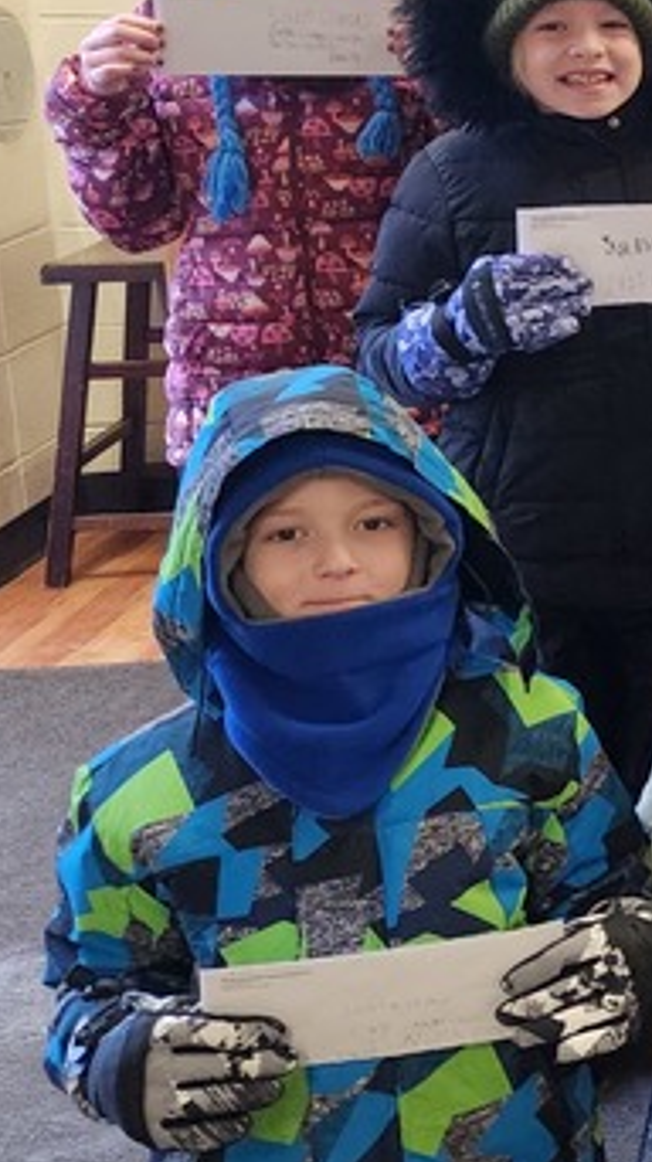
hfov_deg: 12.6
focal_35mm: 75
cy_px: 285
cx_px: 1545
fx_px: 2309
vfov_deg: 27.8
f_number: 1.8
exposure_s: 1/120
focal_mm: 5.4
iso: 1000
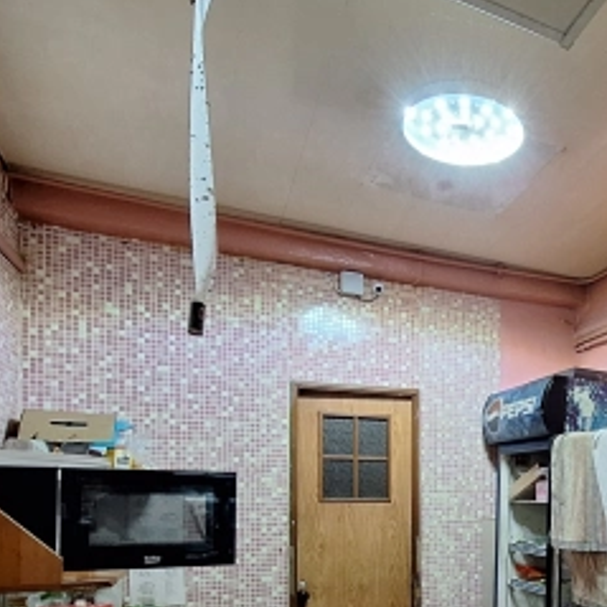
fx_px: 595
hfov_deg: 48.2
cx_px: 551
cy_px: 480
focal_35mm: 30
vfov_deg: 50.9
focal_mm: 1.74
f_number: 2.2
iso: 160
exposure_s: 1/25
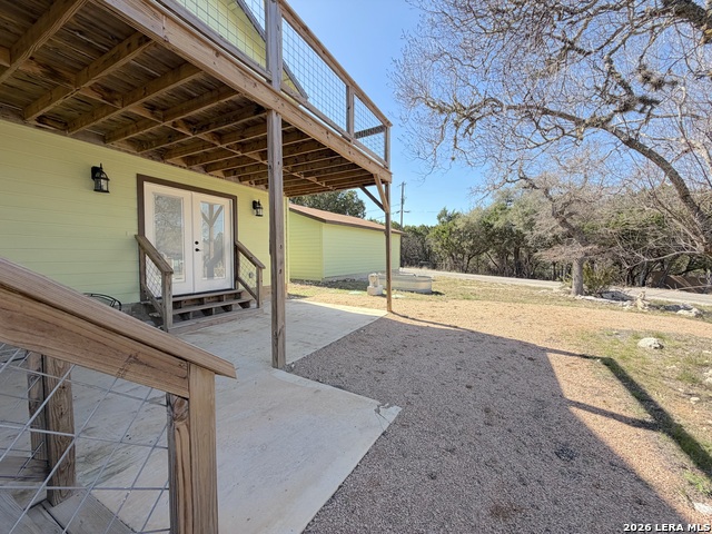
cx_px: 356
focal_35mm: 14
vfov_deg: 85.7
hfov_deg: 102.1
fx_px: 288
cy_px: 267
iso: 40
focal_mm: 2.22
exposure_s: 1/625
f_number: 2.2
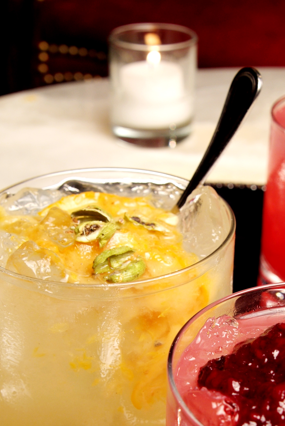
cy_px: 366
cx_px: 211
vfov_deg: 25.6
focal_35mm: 77
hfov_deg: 17.7
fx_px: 912
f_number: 8
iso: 200
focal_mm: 28
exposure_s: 1/6
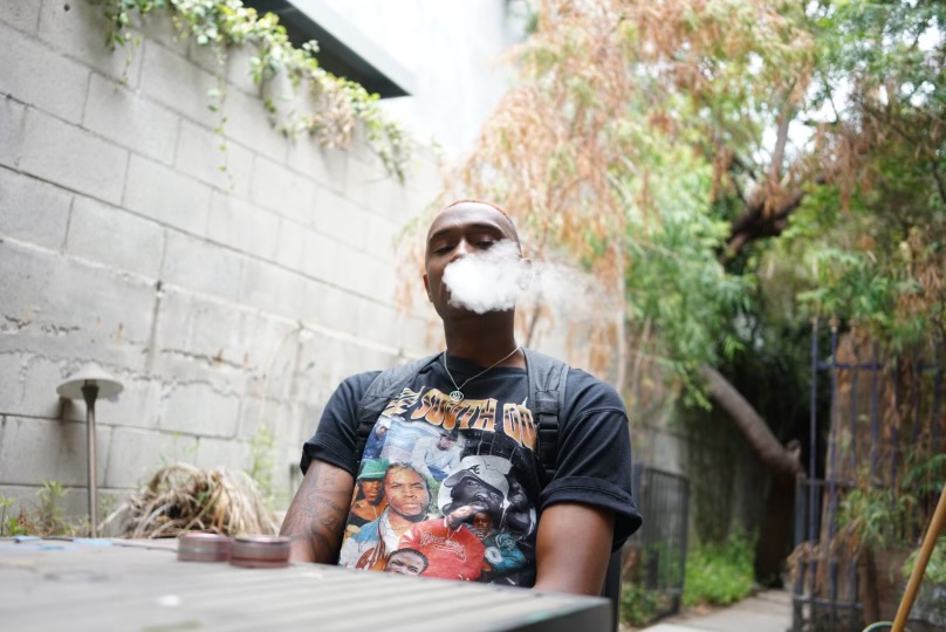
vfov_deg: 37.9
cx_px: 473
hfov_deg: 54.4
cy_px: 316
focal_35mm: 35
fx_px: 920
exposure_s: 1/160
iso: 160
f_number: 2.8
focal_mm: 35
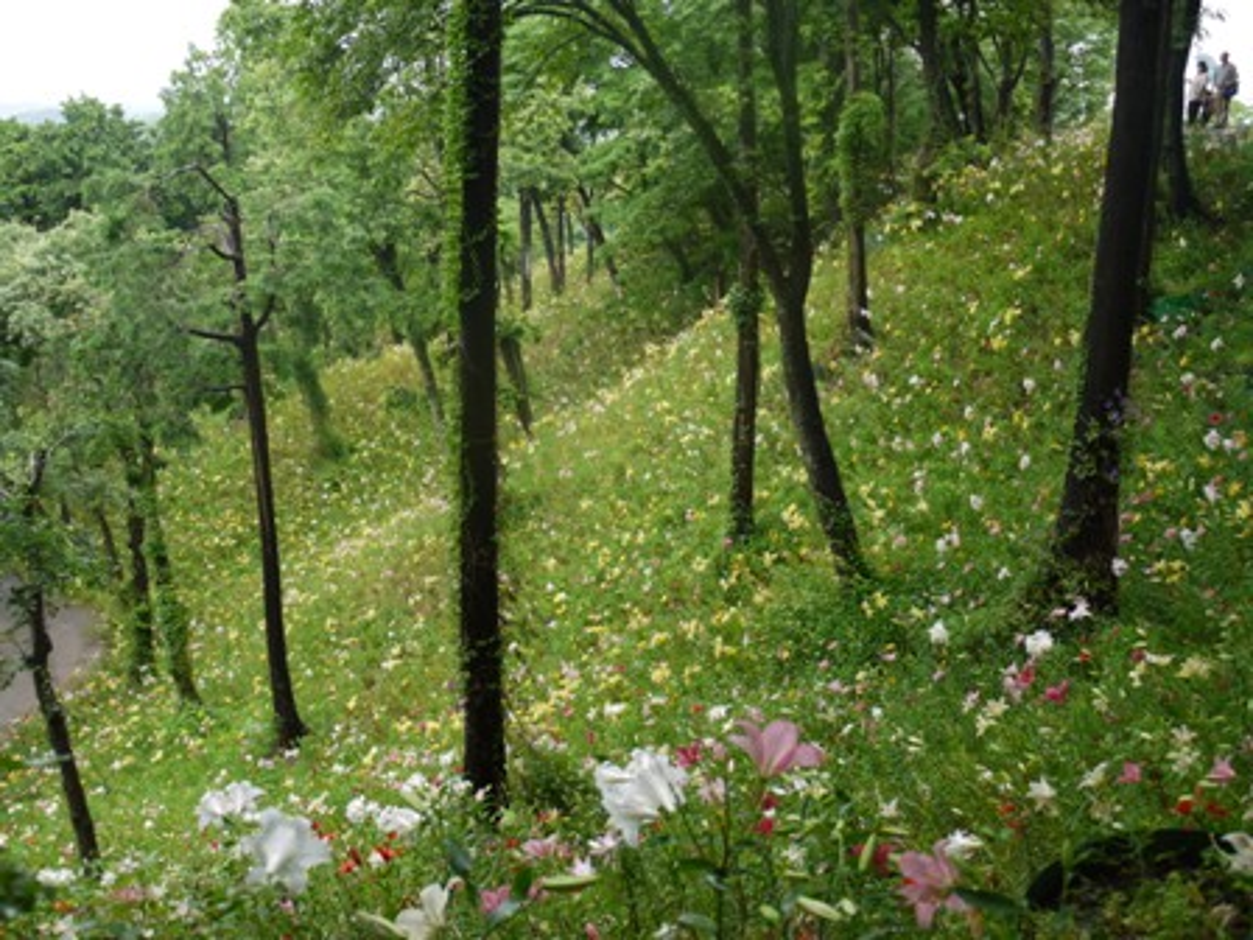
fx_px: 1231
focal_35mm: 34
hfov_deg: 54.0
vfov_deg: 41.8
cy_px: 470
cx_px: 626
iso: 100
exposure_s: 1/80
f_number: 3.8
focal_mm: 17
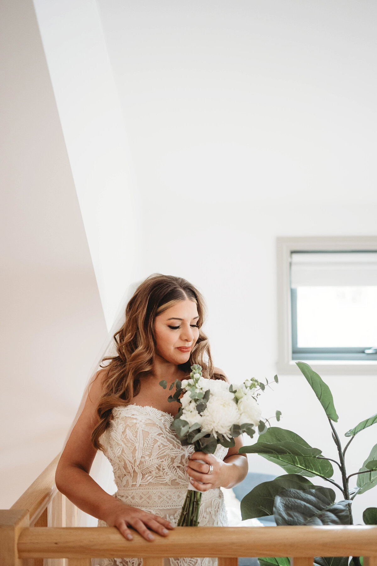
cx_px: 188
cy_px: 283
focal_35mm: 35
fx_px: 550
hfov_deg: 37.9
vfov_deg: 54.4
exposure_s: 1/250
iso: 1000
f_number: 1.8
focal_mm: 35
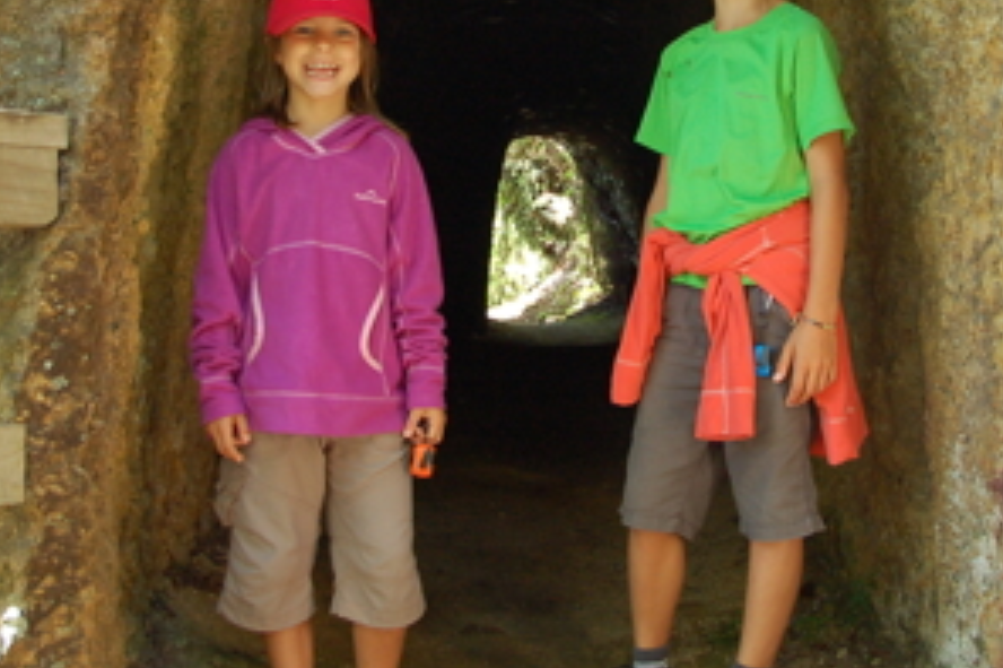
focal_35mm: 67
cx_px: 576
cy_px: 149
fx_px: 1866
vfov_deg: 20.1
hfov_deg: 30.1
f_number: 4
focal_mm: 24
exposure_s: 1/60
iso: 800
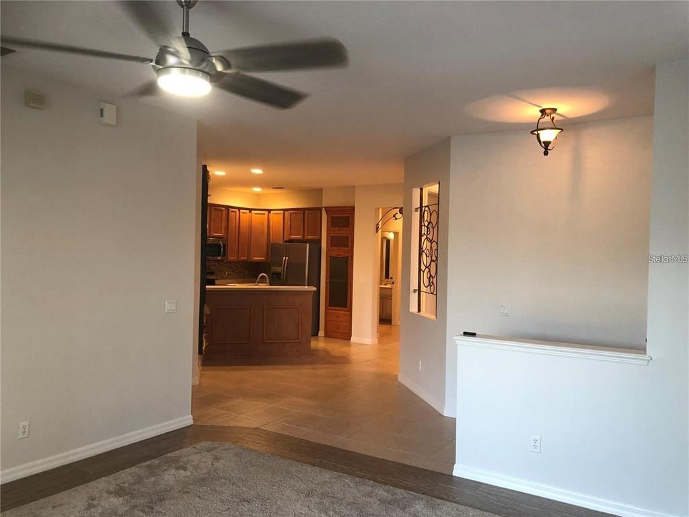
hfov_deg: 63.4
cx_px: 344
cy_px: 258
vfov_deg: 49.7
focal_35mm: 28
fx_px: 557
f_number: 1.8
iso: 40
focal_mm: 3.99
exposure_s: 1/20
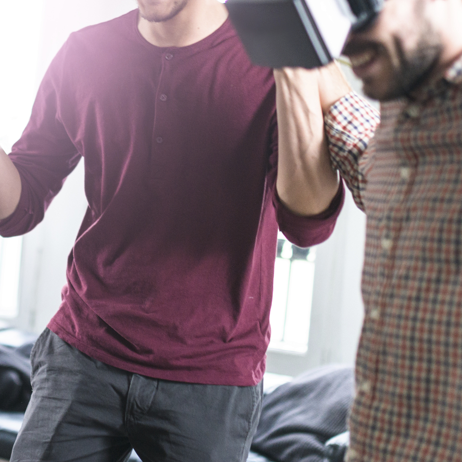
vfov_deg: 19.0
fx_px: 1374
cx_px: 83
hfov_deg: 18.9
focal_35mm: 91
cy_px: 158
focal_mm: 35
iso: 400
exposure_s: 1/320
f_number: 1.4
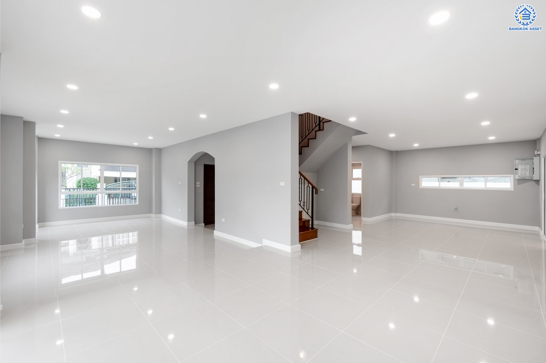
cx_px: 273
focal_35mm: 15
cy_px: 182
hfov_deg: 100.4
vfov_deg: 77.3
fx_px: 227
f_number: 5.6
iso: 100
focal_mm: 15
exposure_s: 1/100
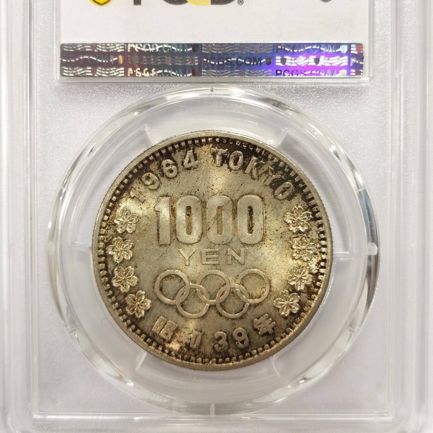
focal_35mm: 64
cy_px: 173
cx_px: 215
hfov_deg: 26.9
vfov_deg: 26.8
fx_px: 906
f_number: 16
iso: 125
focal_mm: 5.56
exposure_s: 1/100
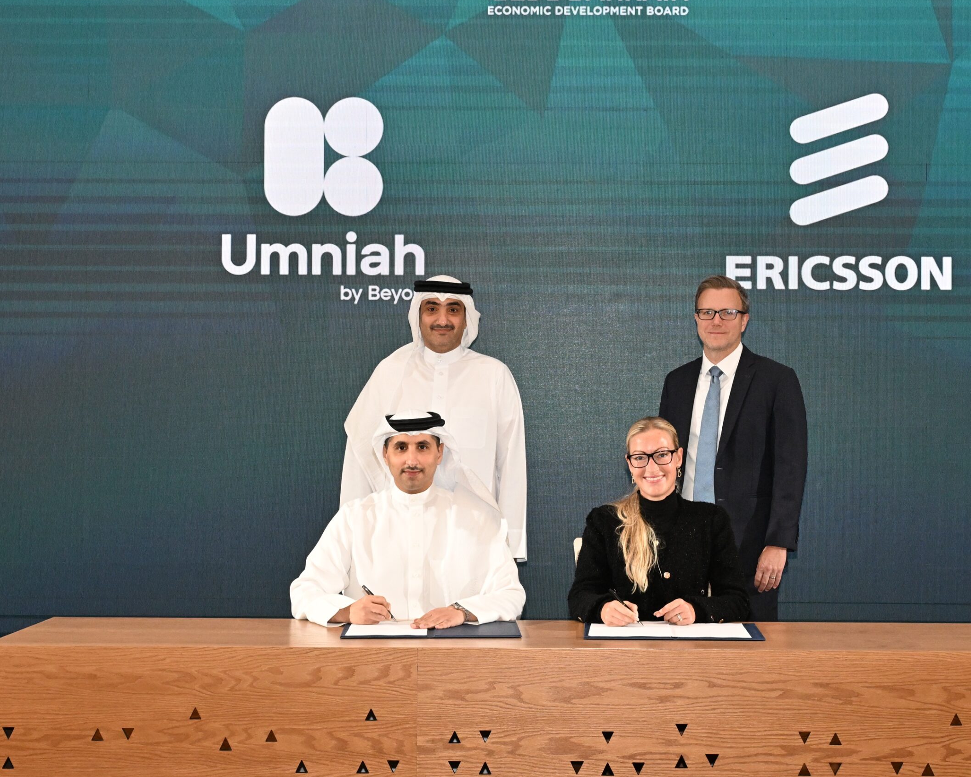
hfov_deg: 32.4
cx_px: 566
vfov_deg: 26.2
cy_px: 387
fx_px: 1667
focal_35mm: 58
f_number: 6.3
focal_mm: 34
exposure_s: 1/200
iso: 3200
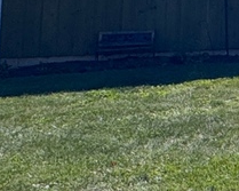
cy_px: -81
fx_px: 665
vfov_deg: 15.3
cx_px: 668
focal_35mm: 94
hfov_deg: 12.3
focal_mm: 2.22
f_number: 2.2
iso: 50
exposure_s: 1/1709
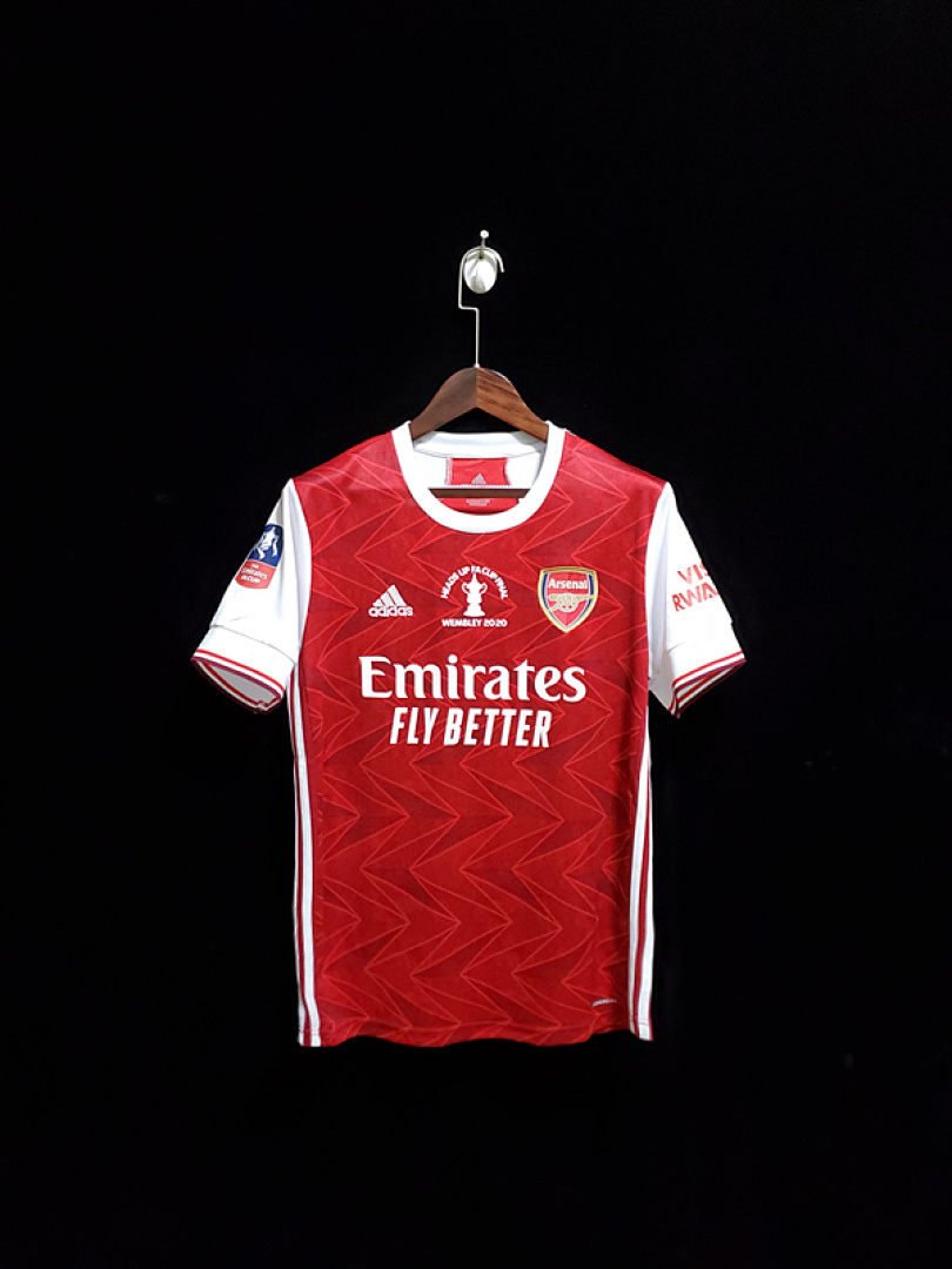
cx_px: 476
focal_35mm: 26
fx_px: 953
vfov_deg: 67.3
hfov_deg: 53.1
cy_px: 634
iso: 400
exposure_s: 1/10
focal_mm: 4.3
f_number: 1.5
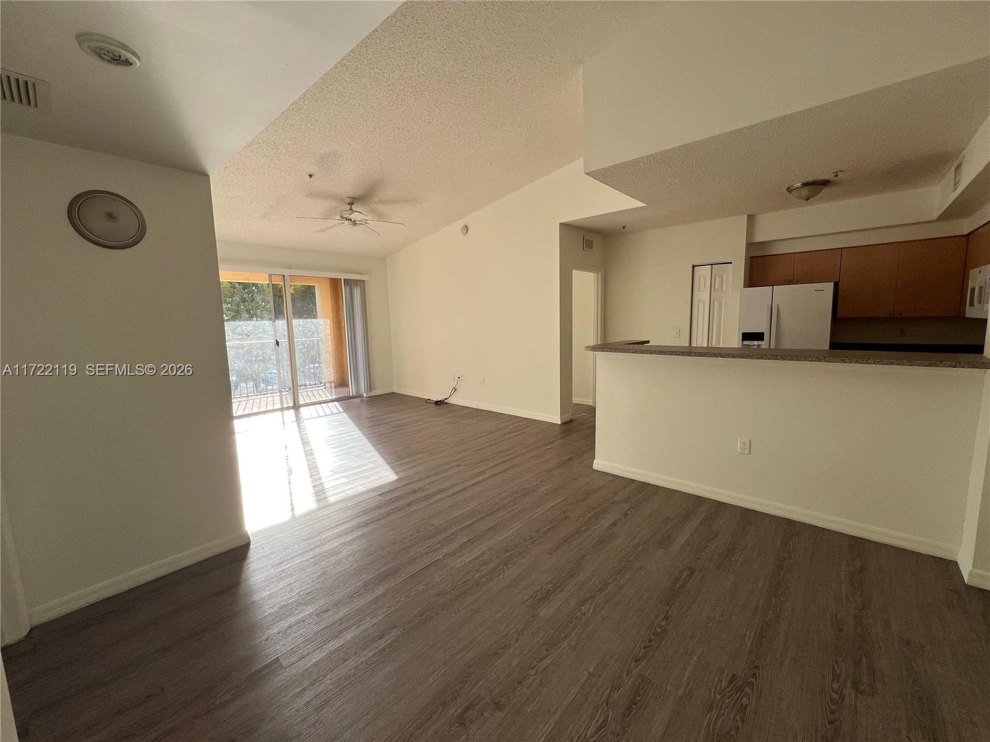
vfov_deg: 89.9
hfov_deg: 106.2
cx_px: 495
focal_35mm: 13
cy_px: 371
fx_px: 372
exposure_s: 1/155
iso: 32
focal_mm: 1.57
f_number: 1.8
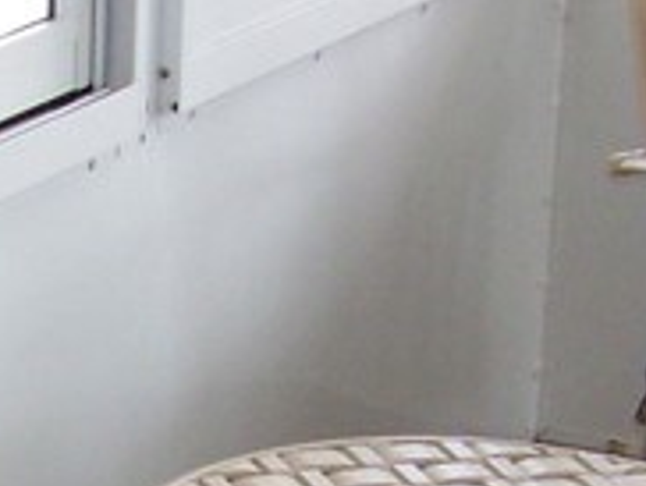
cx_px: -89
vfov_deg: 7.3
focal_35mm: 202
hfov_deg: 9.7
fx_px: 3775
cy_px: 731
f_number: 2.8
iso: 100
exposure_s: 1/30
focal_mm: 5.85
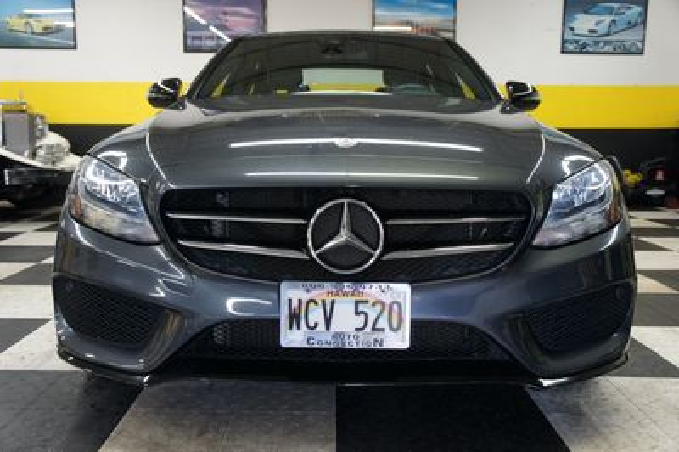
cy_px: 226
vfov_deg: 39.9
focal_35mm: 33
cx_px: 340
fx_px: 622
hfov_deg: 57.3
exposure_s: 1/40
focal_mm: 22
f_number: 4
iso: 400
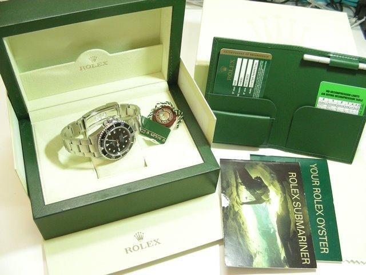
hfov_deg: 49.0
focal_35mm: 38
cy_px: 138
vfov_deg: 37.7
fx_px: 402
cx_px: 183
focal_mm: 6.3
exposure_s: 1/19.1
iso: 200
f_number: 3.5
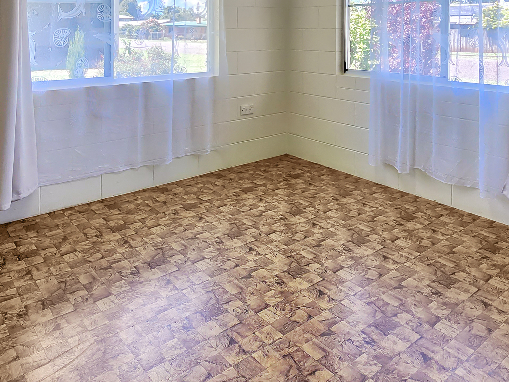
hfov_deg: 67.3
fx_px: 382
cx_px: 258
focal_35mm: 26
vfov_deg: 49.2
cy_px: 64
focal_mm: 2.2
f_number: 2.2
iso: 50
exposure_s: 1/210
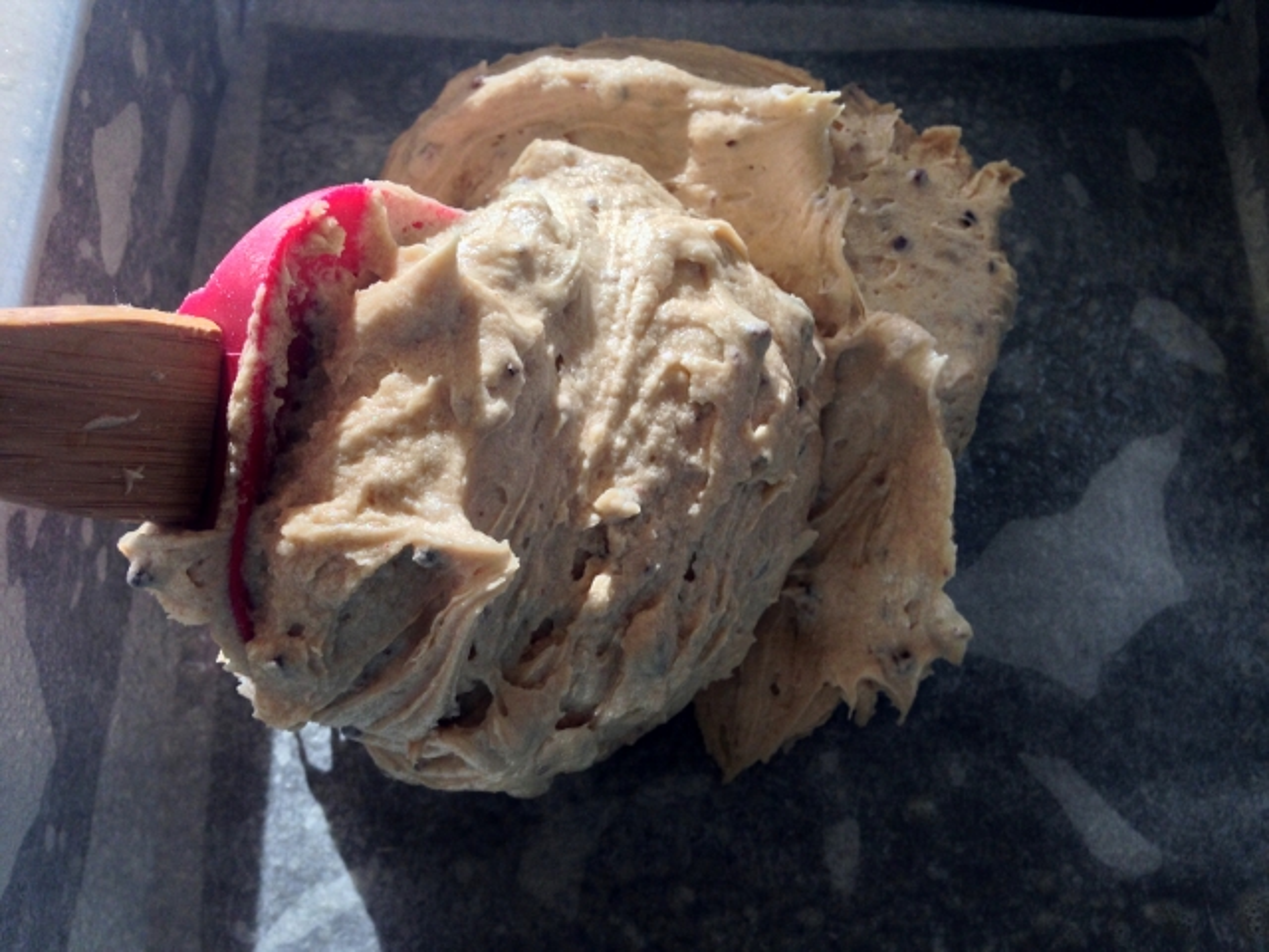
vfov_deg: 42.9
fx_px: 1210
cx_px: 634
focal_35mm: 33
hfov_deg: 55.4
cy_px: 476
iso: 64
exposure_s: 1/60
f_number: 2.4
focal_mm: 4.12
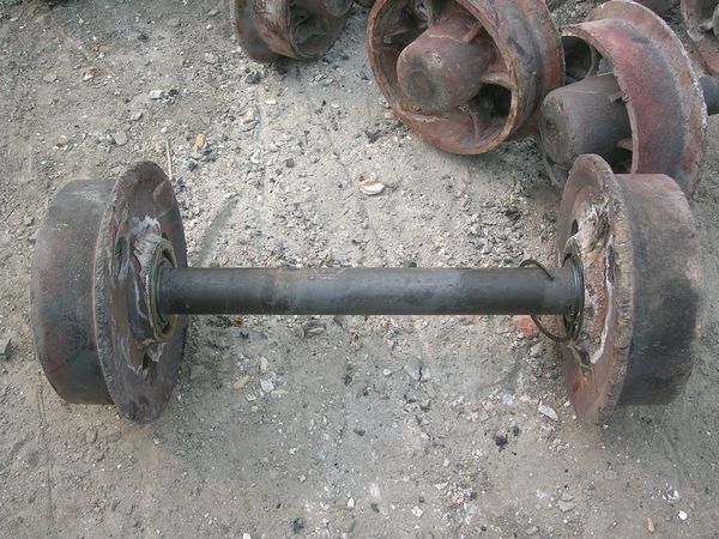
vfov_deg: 40.7
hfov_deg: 52.6
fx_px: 727
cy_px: 270
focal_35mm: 35
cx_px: 360
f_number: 4.8
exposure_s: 1/203
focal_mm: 5.4
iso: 50
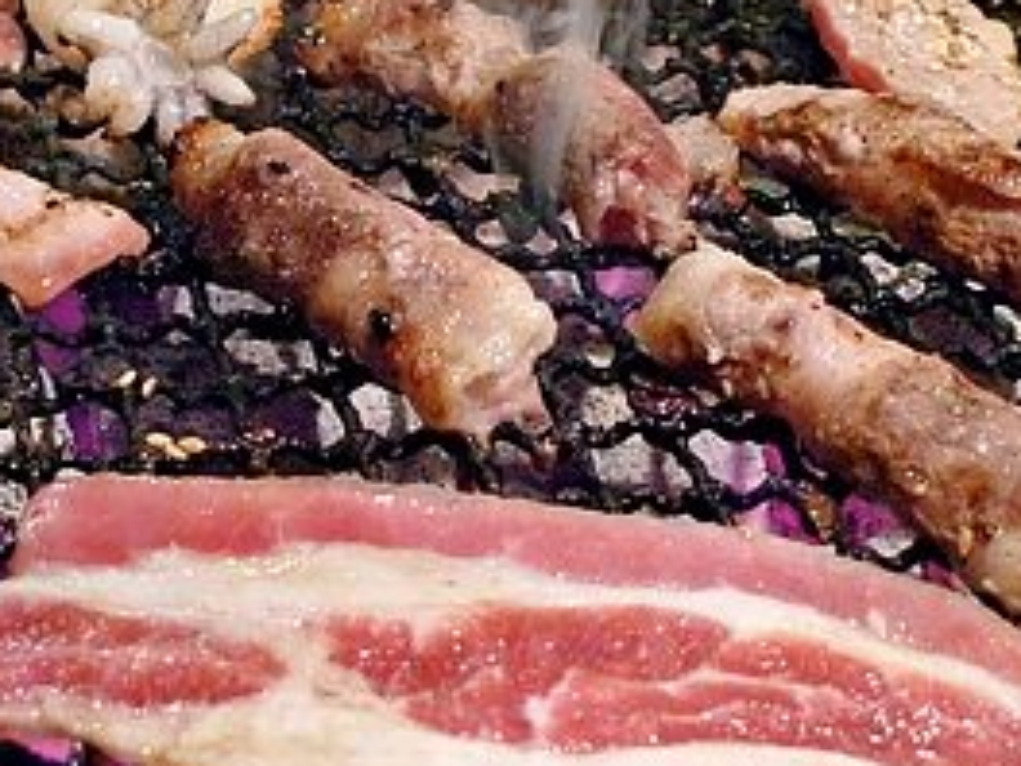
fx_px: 2478
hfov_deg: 23.1
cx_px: 278
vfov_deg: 17.6
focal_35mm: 84
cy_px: 302
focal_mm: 7.9
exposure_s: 1/50
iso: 800
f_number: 2.4
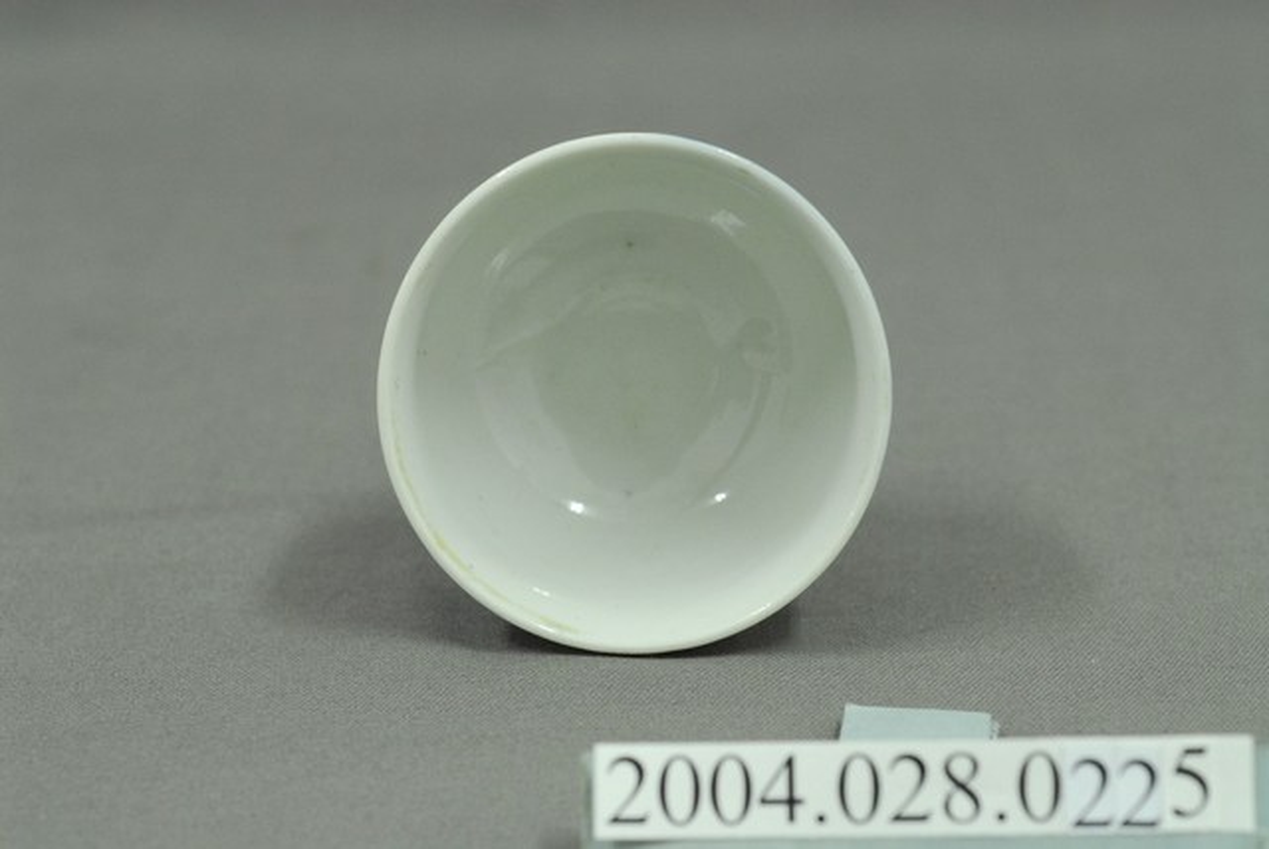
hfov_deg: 22.6
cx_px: 634
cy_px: 424
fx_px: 3175
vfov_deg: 15.2
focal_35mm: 90
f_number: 8
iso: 1000
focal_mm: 60
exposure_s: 1/10
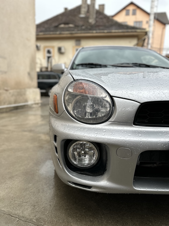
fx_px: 156
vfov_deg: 71.6
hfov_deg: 56.8
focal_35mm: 24
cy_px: 113
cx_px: 84
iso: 64
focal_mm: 6.86
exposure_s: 1/121
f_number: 1.78
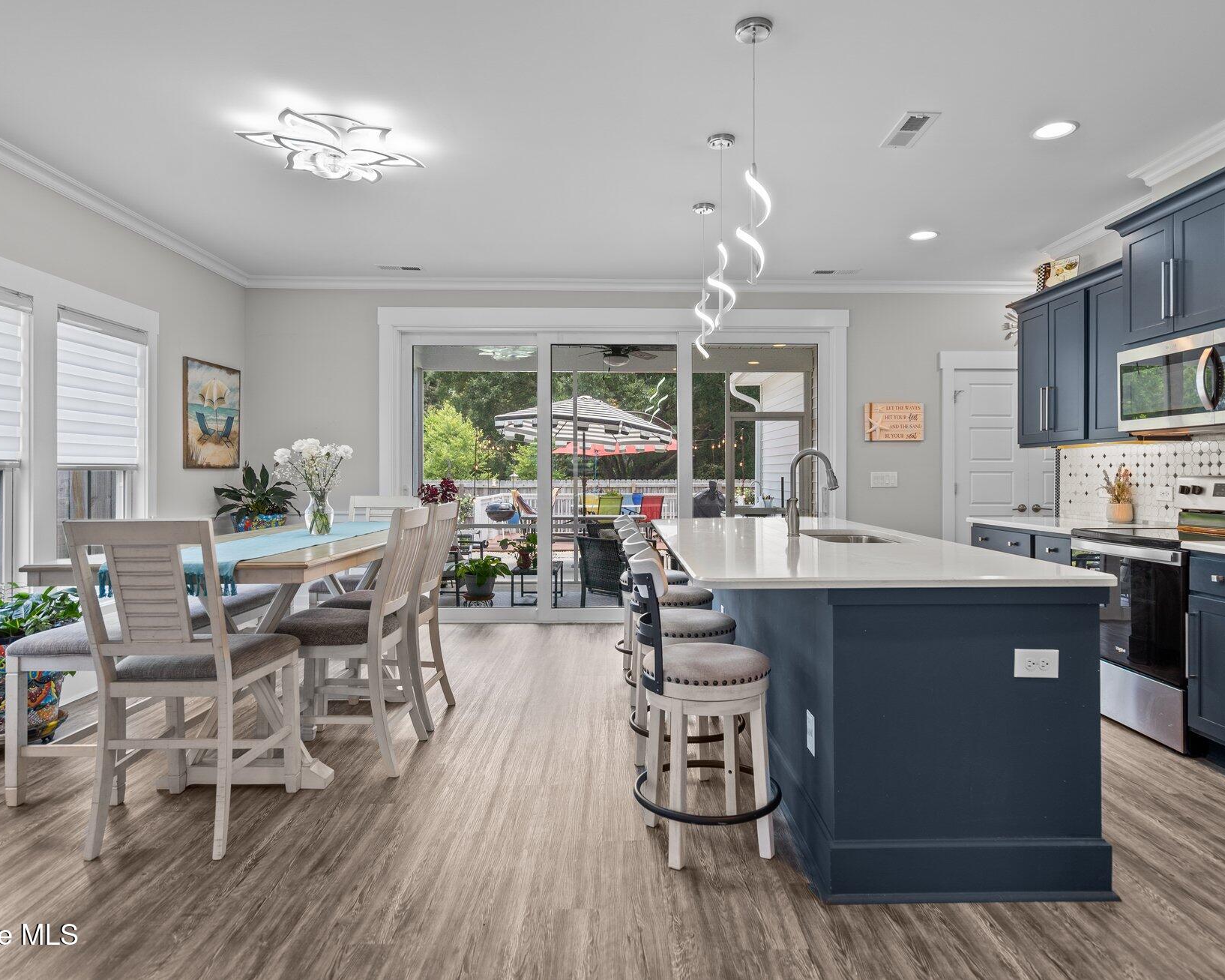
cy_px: 470
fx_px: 725
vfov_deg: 68.1
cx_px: 627
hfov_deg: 80.4
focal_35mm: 20
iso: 320
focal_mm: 17
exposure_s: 1/10
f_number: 4
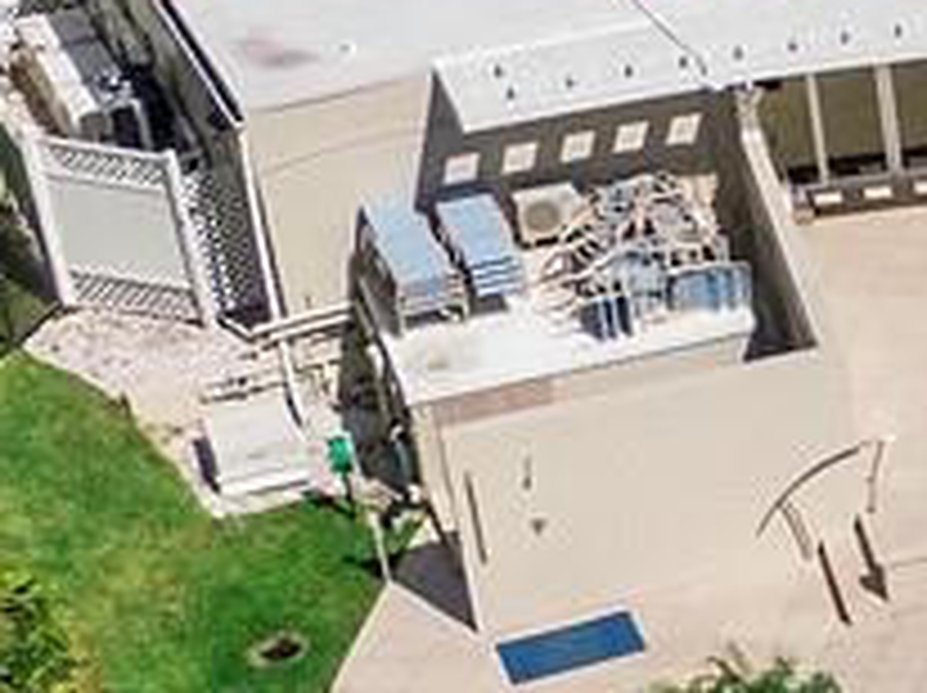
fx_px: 4788
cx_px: 1868
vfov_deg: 8.3
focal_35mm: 179
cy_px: 583
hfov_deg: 10.2
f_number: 3.3
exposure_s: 1/1600
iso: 100
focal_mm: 6.21
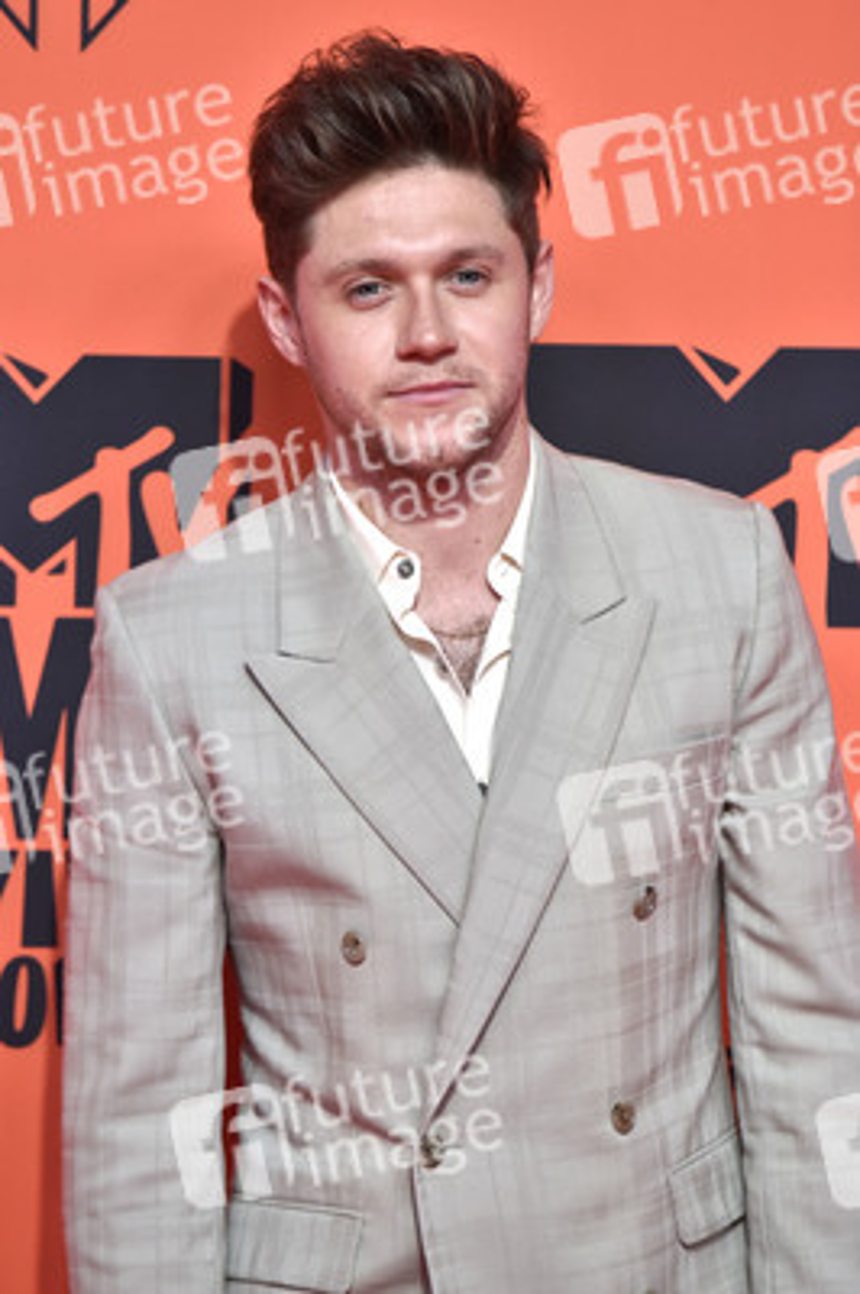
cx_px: 430
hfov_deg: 6.9
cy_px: 647
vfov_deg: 10.3
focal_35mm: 200
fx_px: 7179
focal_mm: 200
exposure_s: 1/250
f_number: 4.5
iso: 2000
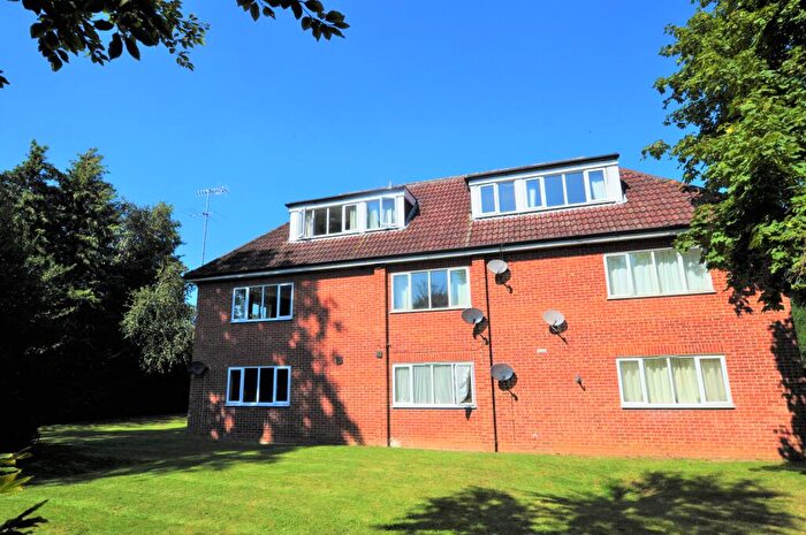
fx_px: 436
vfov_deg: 63.1
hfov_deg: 85.5
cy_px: 268
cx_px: 403
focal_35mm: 20
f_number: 11
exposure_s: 1/400
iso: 200
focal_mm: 13
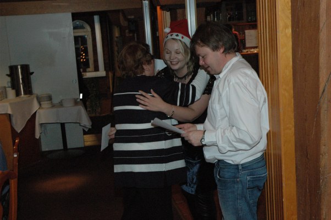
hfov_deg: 37.9
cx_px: 166
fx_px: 482
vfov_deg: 25.7
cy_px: 110
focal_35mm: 52
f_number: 7.1
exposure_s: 1/60
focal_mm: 35
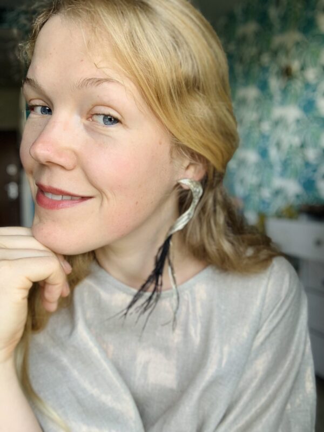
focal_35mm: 32
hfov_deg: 44.2
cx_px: 162
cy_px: 216
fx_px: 399
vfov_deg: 56.8
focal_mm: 2.87
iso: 64
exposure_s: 1/72
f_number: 2.2
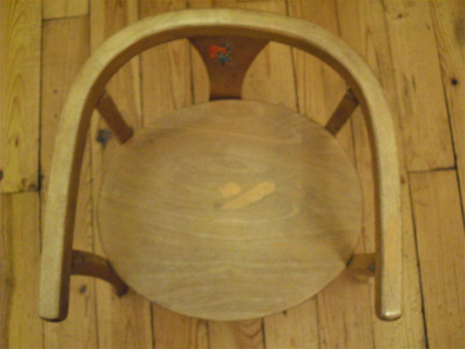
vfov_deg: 39.7
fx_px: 484
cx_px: 232
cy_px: 174
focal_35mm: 36
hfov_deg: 51.4
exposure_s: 1/15
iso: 800
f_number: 3.1
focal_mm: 6.3
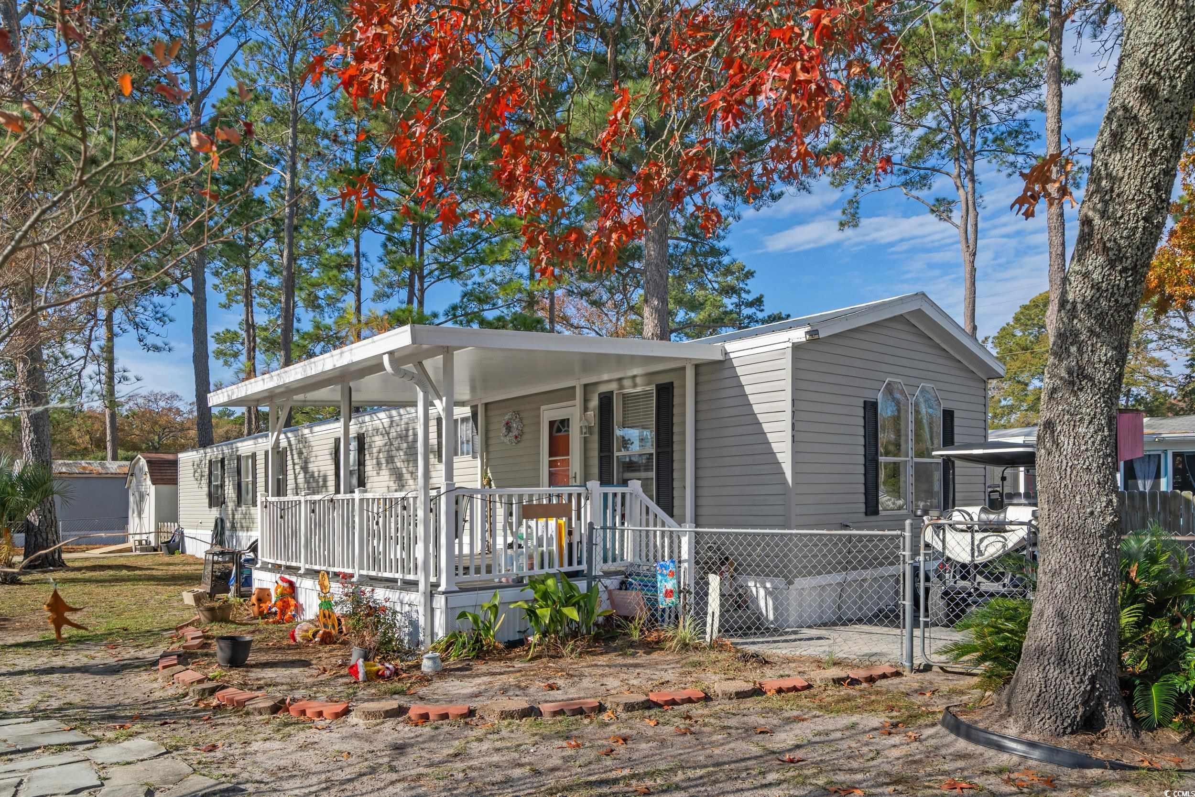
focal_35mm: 24
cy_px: 398
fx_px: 797
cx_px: 598
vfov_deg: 53.1
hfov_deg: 73.7
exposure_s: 1/250
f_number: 8
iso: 250
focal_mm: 24
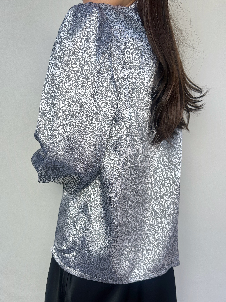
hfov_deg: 56.8
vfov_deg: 71.6
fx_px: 209
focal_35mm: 24
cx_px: 113
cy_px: 151
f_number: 1.78
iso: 80
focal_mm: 6.86
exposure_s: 1/317
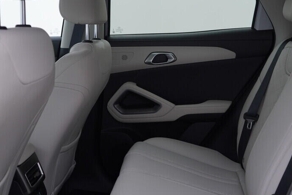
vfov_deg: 25.0
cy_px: 80
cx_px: 177
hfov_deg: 36.7
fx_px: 438
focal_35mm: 54
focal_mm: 24
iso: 125
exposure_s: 1/50
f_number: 3.2
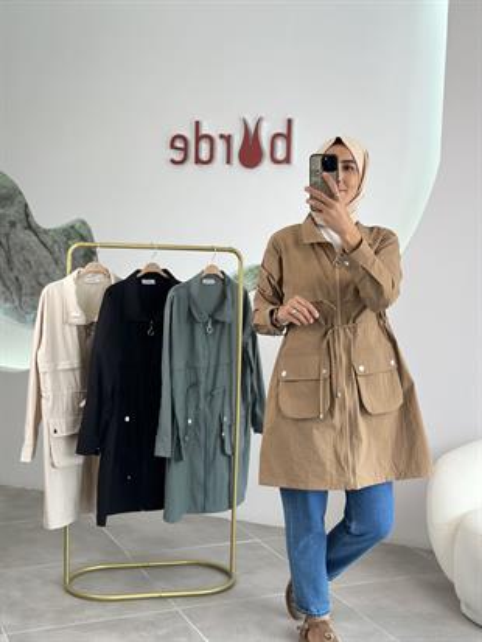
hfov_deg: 30.3
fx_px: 891
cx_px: 241
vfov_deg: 39.6
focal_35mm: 48
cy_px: 321
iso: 80
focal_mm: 6.86
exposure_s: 1/228
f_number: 1.78
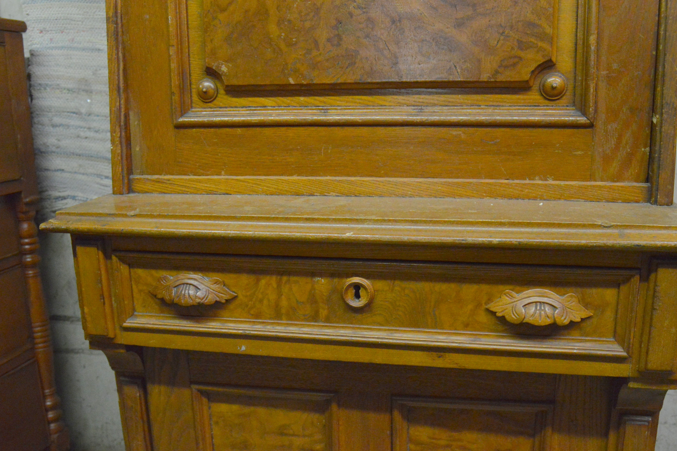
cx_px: 349
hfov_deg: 60.3
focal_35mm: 31
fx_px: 583
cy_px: 232
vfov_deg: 42.3
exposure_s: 1/40
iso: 3200
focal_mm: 20
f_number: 5.6
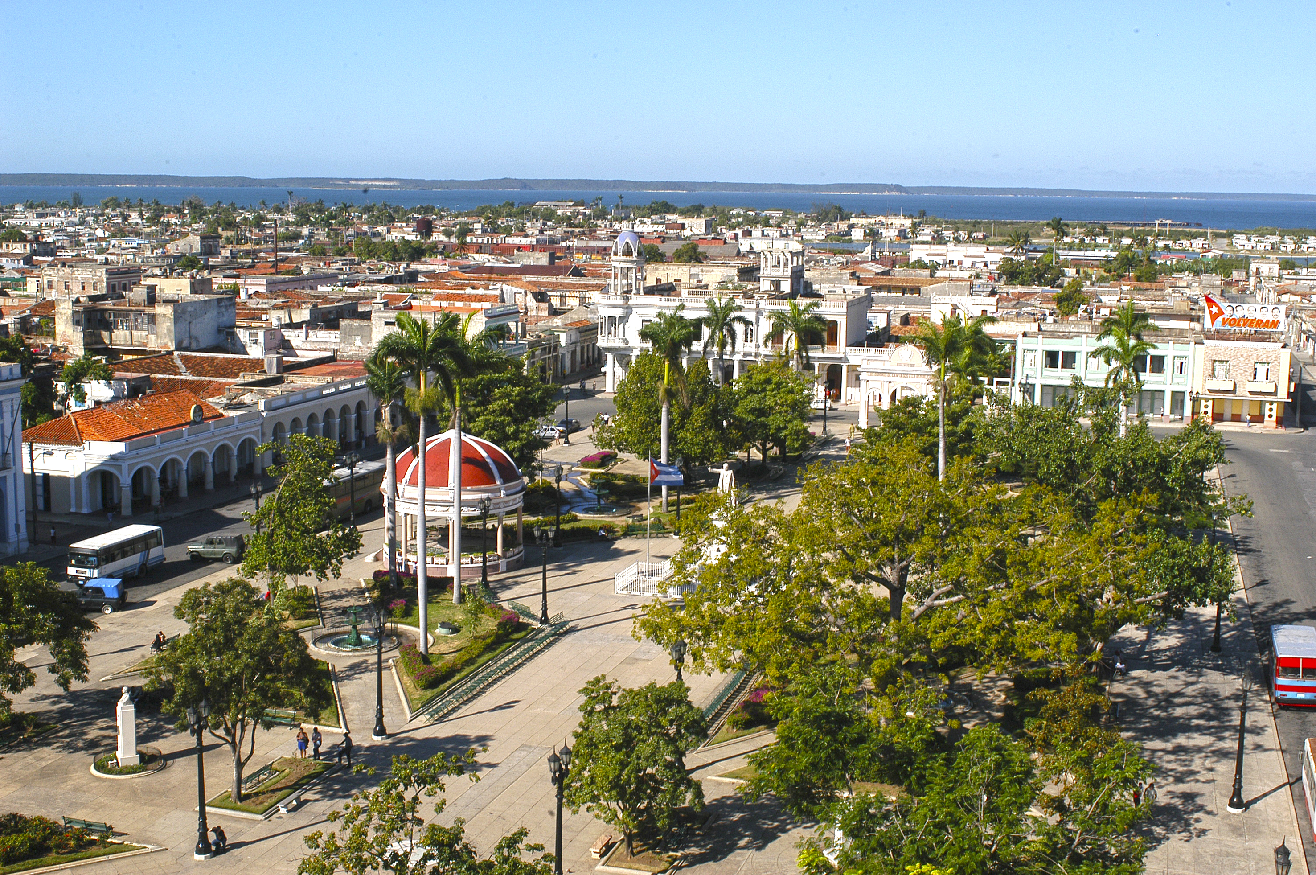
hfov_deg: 46.4
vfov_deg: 31.8
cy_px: 438
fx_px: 1534
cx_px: 658
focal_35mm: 42
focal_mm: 28
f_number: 16
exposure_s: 1/160
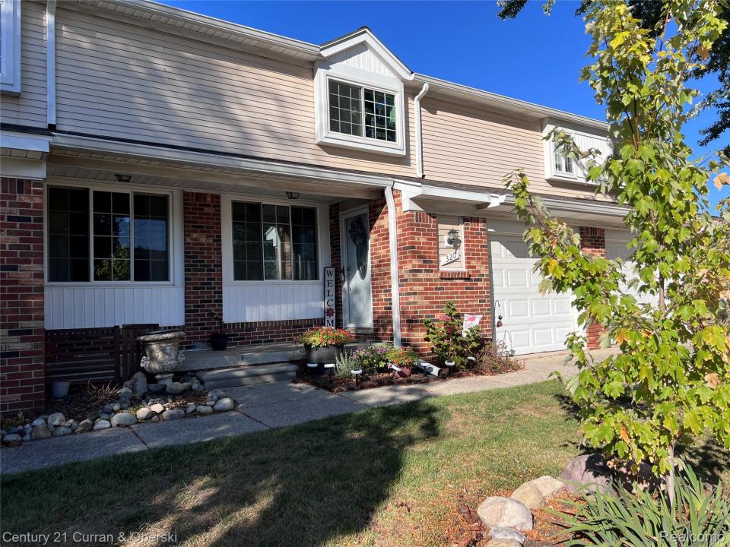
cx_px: 365
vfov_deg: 53.1
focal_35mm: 26
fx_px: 548
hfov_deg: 67.3
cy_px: 274
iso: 50
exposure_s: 1/3356
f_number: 1.5
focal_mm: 5.7
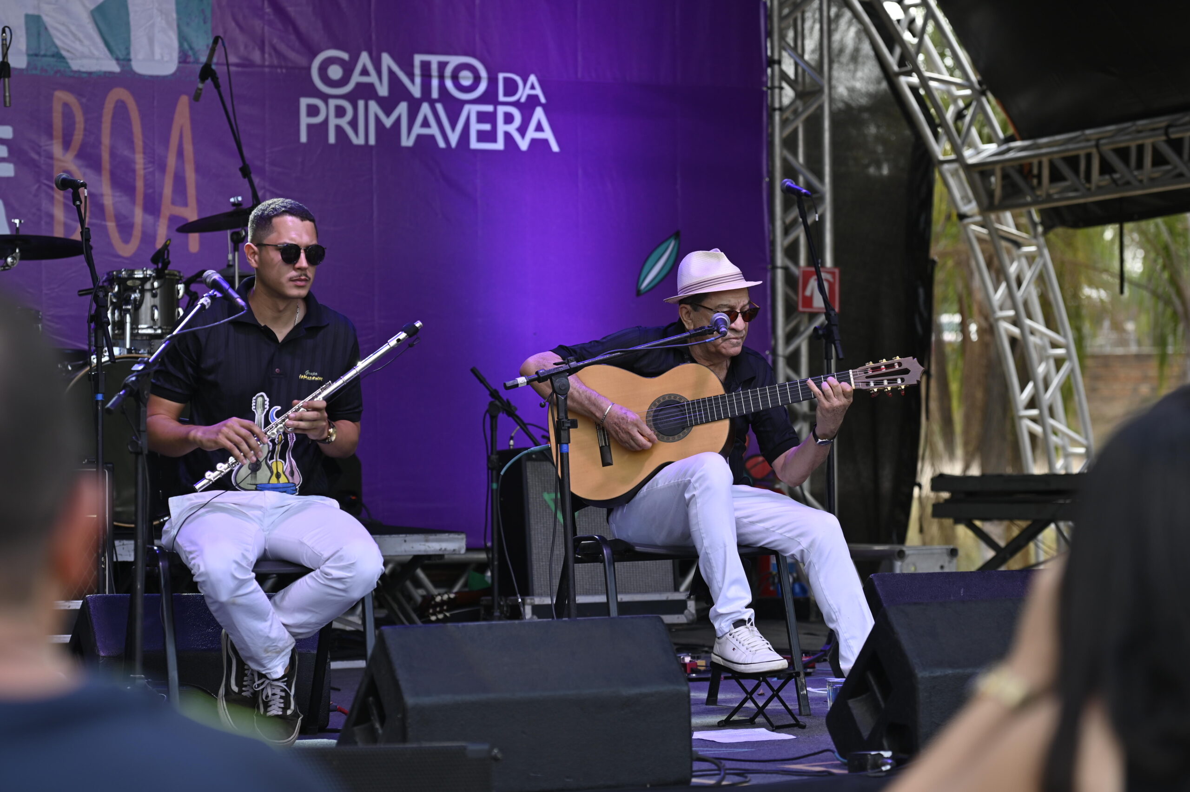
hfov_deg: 20.0
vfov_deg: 13.4
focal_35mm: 102
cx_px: 595
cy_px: 396
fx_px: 3369
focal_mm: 102
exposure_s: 1/250
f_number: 5
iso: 125
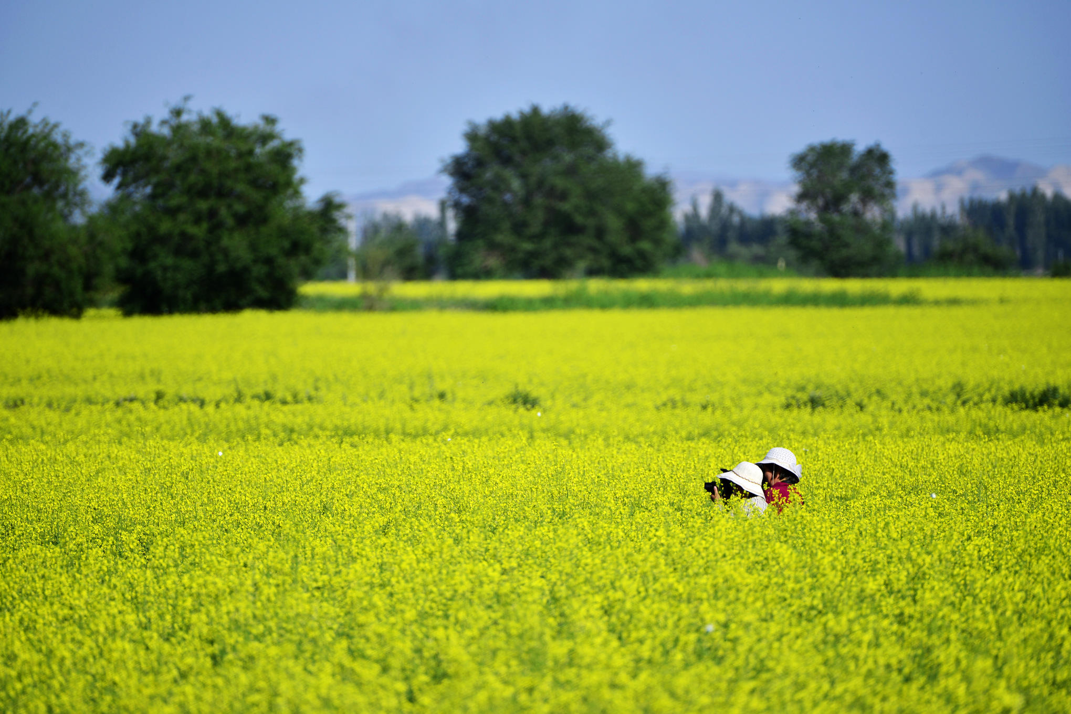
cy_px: 357
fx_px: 11902
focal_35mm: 400
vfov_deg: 3.4
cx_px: 536
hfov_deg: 5.2
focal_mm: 400
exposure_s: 1/1250
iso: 200
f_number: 5.6
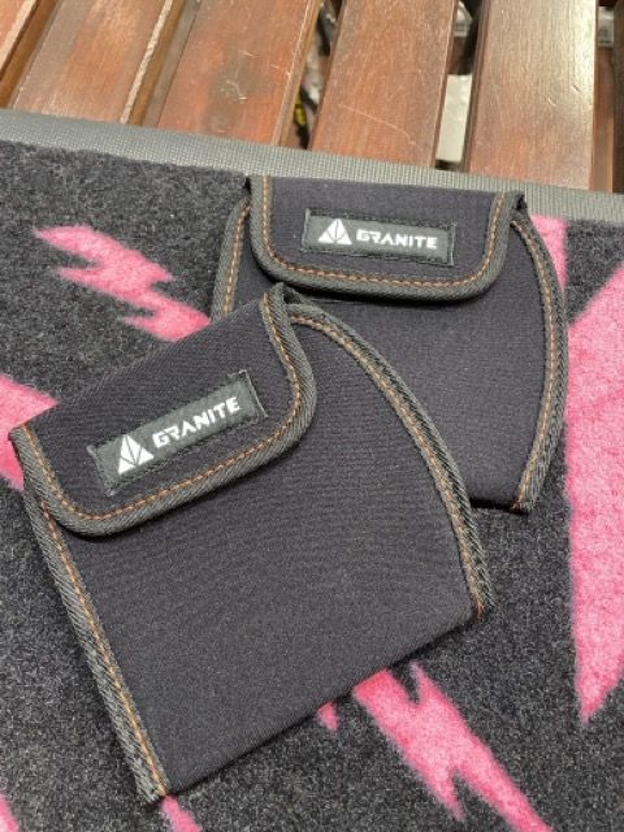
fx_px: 625
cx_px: 312
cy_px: 416
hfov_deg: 53.1
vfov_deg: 67.3
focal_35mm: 26
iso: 500
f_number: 1.6
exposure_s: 1/60
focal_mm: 4.2
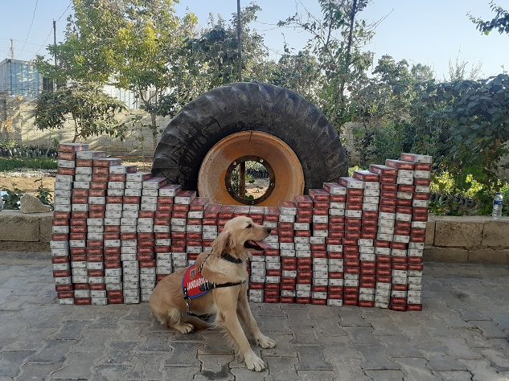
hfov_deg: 65.4
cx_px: 254
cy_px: 190
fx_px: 397
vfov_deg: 51.3
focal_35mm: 27
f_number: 1.9
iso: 40
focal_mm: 3.58
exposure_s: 1/347
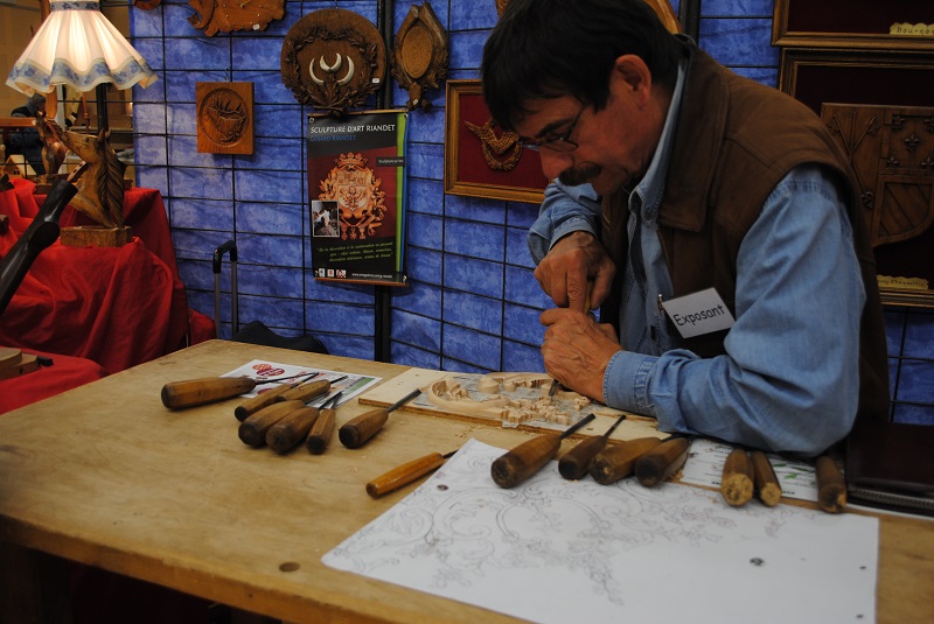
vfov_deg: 40.0
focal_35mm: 33
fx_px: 857
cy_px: 312
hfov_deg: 57.2
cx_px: 467
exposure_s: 1/30
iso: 250
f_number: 4
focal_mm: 22
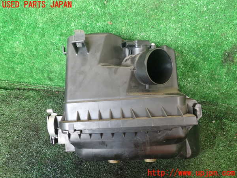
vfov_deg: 46.8
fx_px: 205
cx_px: 118
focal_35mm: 30
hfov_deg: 60.0
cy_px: 89
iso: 200
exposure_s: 1/40
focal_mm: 5.4
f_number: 2.3
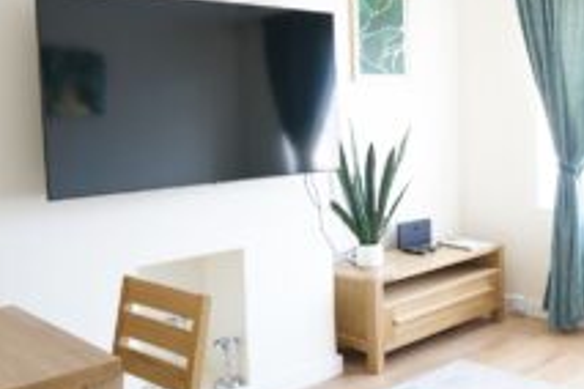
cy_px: 140
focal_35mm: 45
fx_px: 730
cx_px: 469
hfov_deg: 41.7
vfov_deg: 29.7
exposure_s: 1/13
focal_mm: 16
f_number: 4
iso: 400
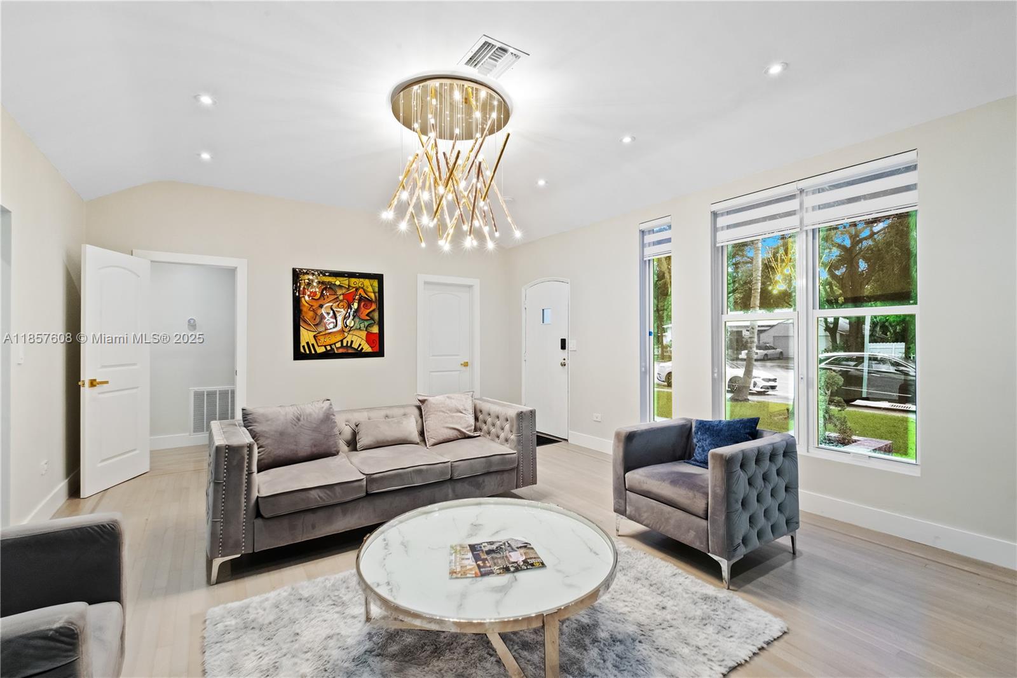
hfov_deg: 100.4
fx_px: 424
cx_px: 508
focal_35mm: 15
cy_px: 339
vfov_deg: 77.3
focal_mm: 10
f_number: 7.1
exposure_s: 1/25
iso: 1600
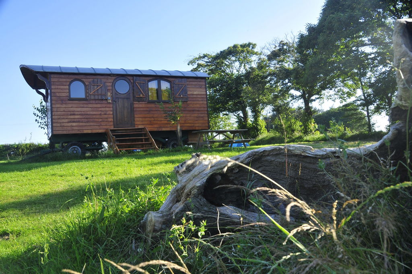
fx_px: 343
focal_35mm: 30
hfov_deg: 62.0
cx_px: 206
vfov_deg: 43.5
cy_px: 137
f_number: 9.5
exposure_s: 1/45
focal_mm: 20
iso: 280
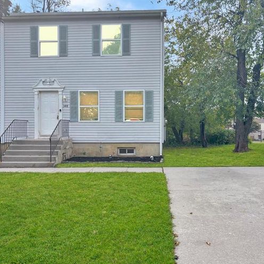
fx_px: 267
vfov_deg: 52.5
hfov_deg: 52.5
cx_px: 133
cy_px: 143
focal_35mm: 31
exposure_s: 1/1543
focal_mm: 5.96
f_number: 1.6
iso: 50
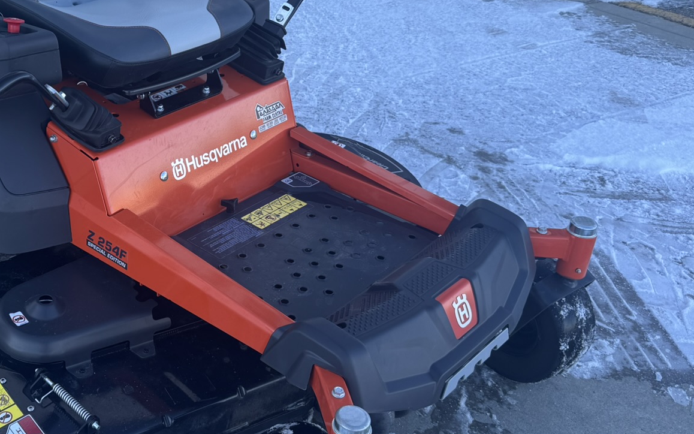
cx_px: 178
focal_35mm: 45
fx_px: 851
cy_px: 205
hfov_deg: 43.0
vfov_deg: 28.6
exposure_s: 1/588
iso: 80
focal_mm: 6.76
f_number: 1.78
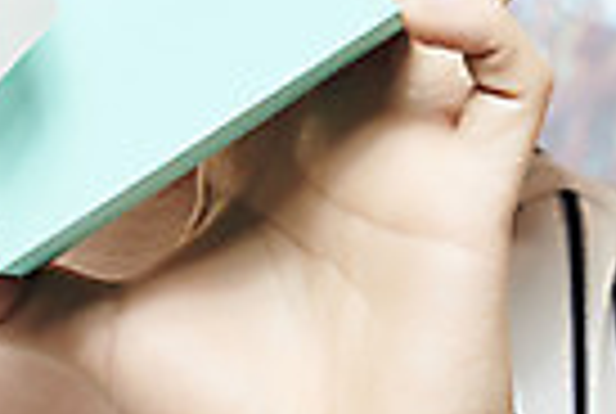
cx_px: 317
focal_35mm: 828
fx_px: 14199
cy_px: -328
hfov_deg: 2.5
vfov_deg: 1.7
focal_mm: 190
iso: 64
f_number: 5.6
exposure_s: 1/125
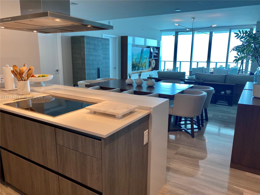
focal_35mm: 26
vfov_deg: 53.1
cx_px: 130
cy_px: 98
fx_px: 195
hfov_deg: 67.3
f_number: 1.8
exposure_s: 1/120
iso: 100
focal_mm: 4.25
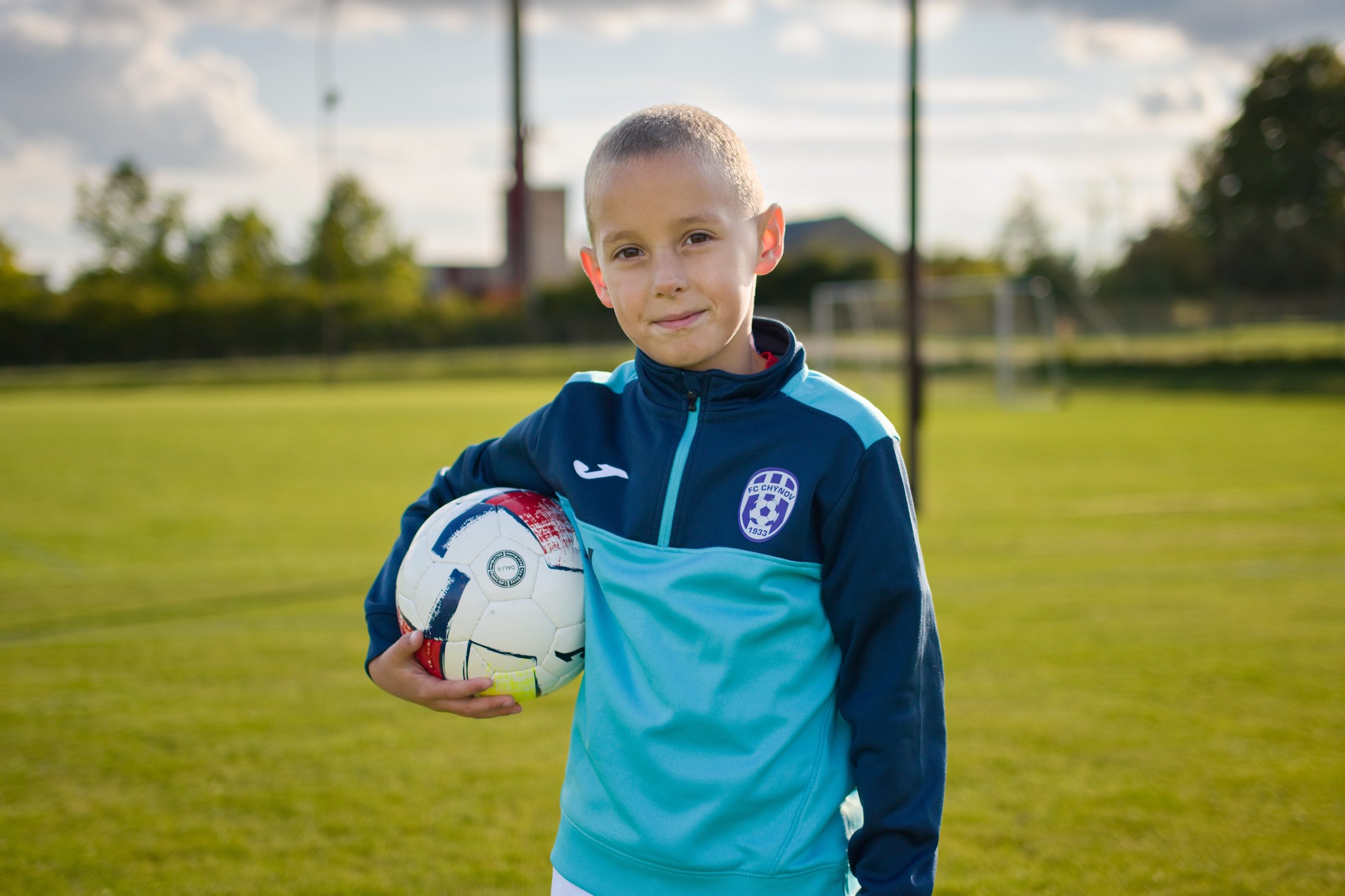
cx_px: 672
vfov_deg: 22.6
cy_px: 448
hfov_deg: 33.4
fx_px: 2241
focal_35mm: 60
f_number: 2
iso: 200
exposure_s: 1/4000
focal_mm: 40
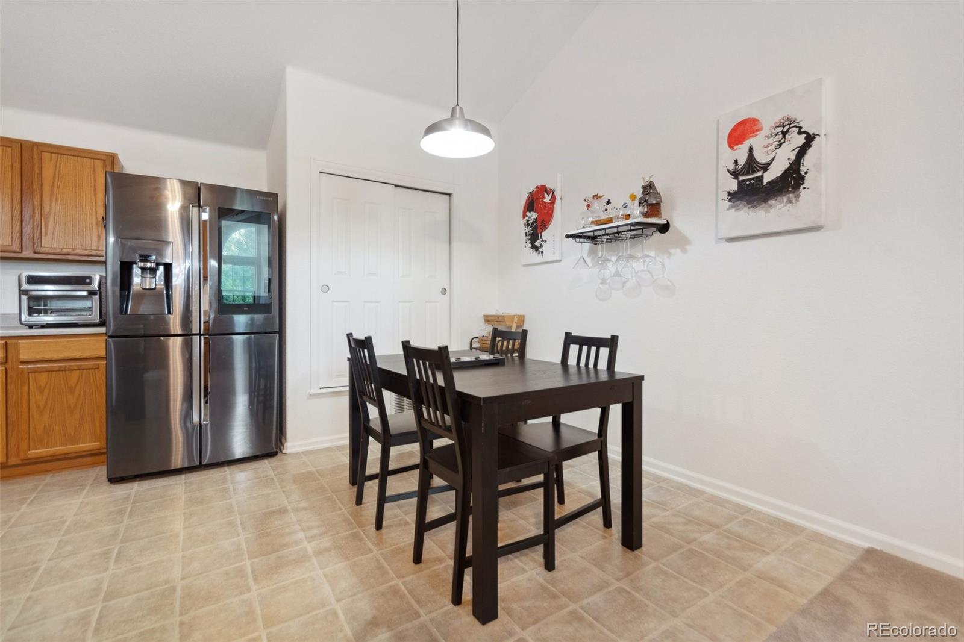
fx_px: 402
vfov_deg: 77.3
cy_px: 321
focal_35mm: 15
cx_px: 482
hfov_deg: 100.4
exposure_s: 1/6
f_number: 8
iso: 400
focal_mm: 10
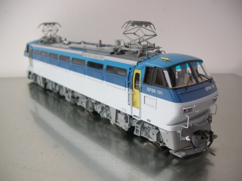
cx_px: 121
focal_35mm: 35
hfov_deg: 52.6
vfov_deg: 40.7
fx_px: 245
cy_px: 90
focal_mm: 5.8
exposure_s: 1/37.3
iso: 50
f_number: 2.8
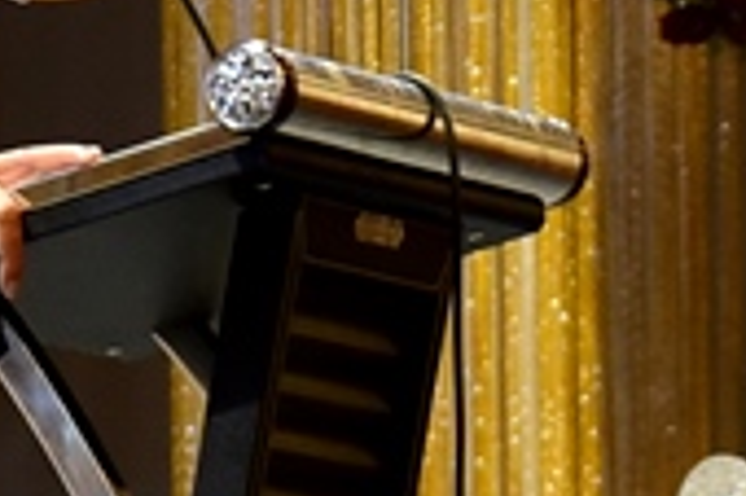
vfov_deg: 3.4
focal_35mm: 399
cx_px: -66
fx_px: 8260
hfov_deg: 5.2
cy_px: 13
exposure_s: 1/80
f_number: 4.5
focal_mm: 85
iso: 2000
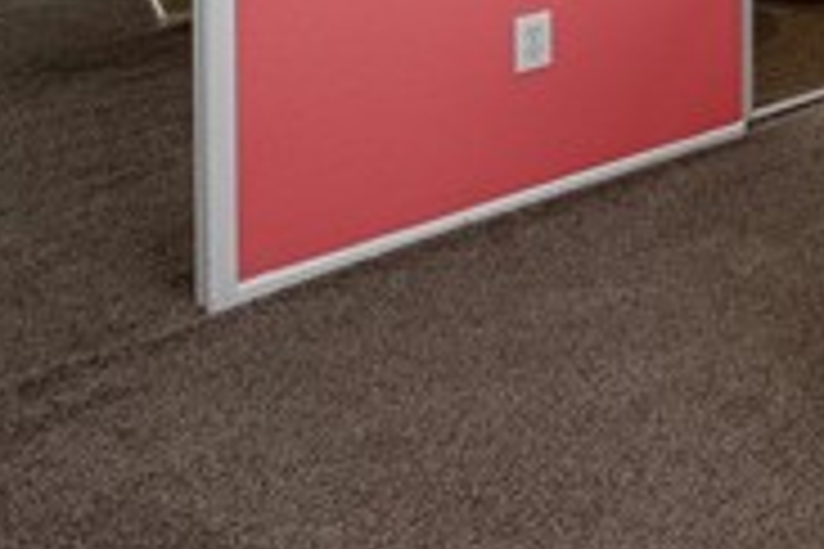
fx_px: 1121
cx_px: 1121
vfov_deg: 21.5
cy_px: -340
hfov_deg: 30.2
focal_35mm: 49
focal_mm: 14
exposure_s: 1/5
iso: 100
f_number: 9
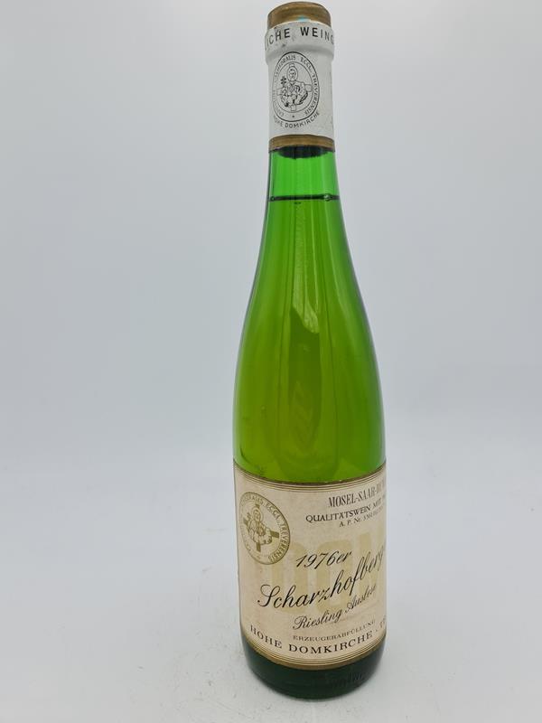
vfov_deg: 69.4
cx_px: 271
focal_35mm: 25
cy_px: 362
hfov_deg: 54.9
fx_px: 522
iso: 50
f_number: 1.8
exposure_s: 1/381
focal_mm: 7
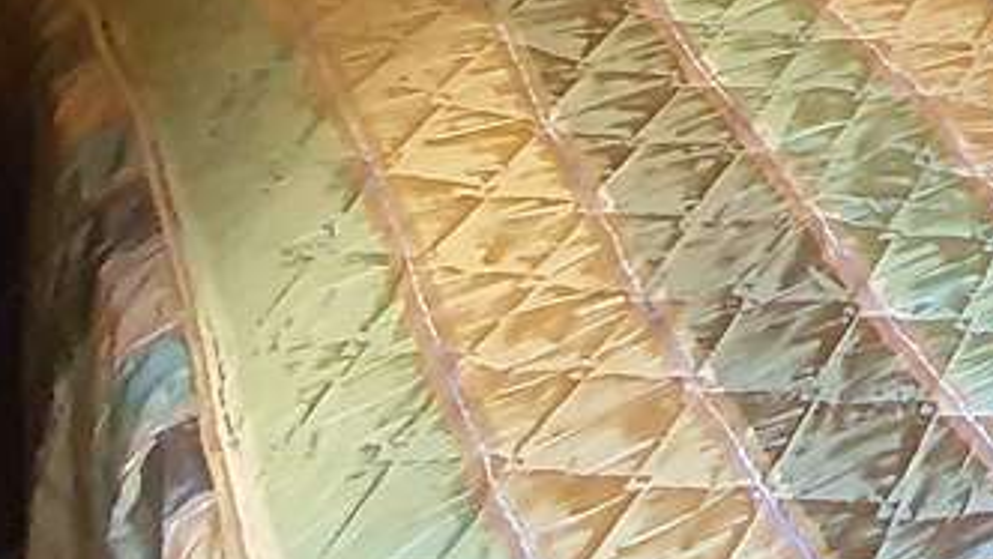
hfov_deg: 18.7
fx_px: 1686
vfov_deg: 14.6
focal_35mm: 64
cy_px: -641
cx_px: 2034
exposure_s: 1/33
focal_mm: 1.8
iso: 400
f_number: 2.2
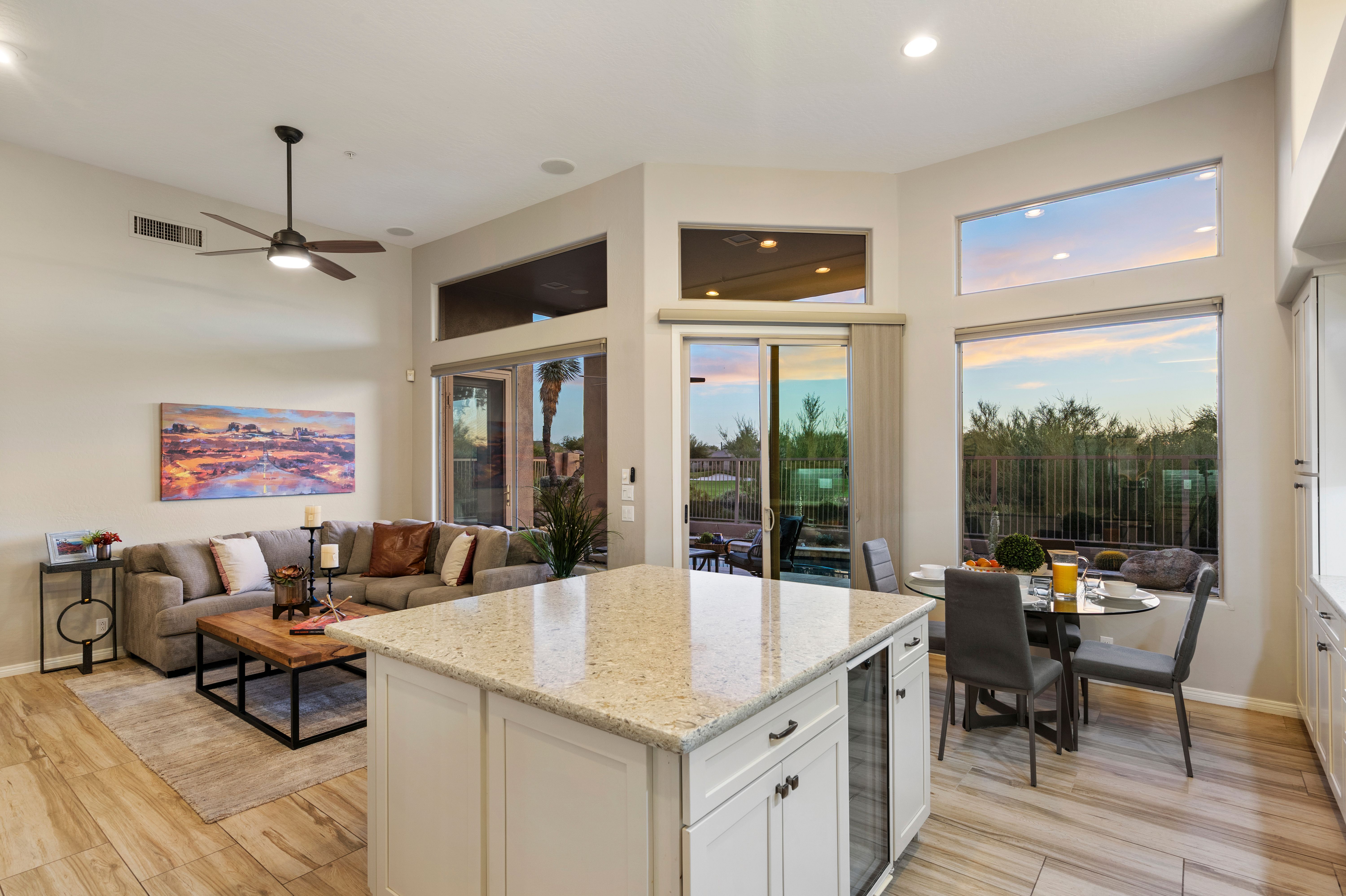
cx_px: 673
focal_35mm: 17
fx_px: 635
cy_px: 448
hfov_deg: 93.3
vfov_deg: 70.4
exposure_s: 1/4
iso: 200
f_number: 8
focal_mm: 17
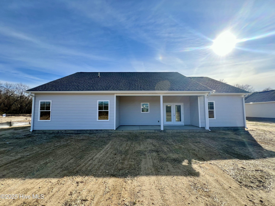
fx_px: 103
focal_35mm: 13
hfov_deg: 106.2
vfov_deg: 89.9
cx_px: 138
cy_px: 103
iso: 32
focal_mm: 1.57
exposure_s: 1/995
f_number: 1.8
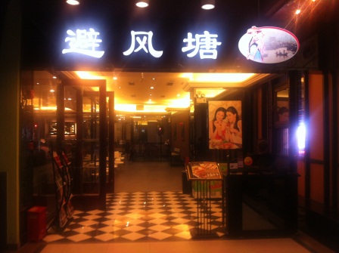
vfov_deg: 40.6
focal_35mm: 35
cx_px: 170
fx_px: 342
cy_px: 126
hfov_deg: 52.7
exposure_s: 1/15
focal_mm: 3.85
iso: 125
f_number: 2.8
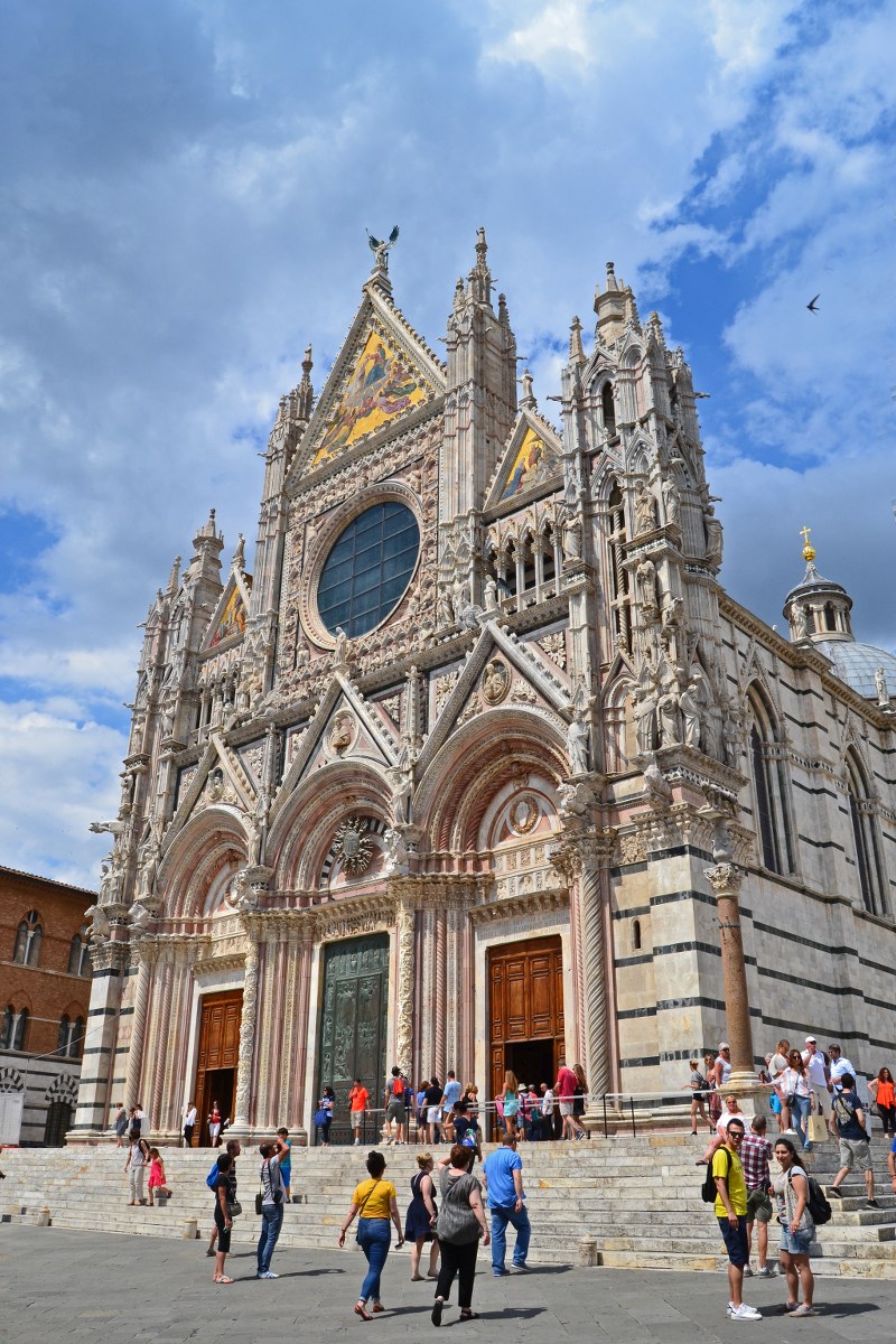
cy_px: 672
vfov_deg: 67.4
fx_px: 1008
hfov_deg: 47.9
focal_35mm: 27
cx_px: 448
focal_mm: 18
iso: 280
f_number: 11
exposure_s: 1/500
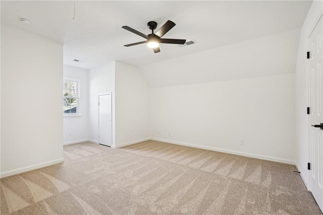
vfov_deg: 73.7
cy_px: 108
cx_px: 162
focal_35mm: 16
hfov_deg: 96.8
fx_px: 143
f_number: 8
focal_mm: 16
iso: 800
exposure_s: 1/15
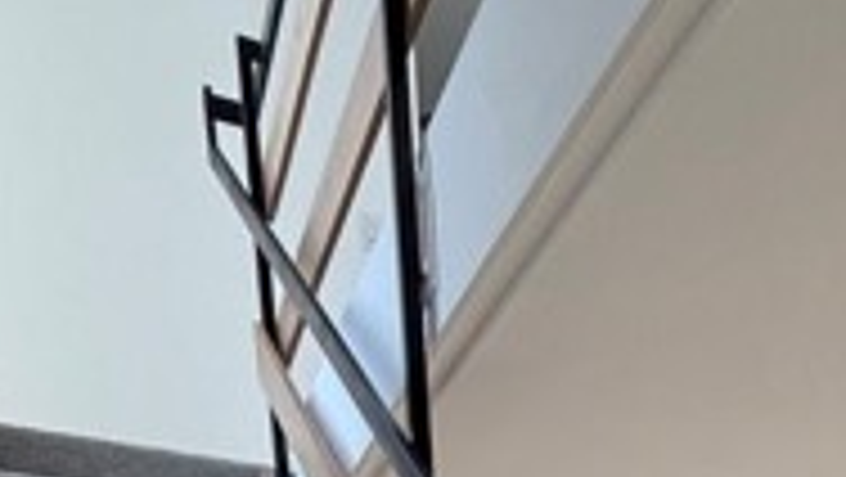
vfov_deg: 13.8
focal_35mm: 52
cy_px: 1215
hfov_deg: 37.6
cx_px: 738
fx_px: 1167
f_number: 2.2
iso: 250
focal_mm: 2.22
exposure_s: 1/120
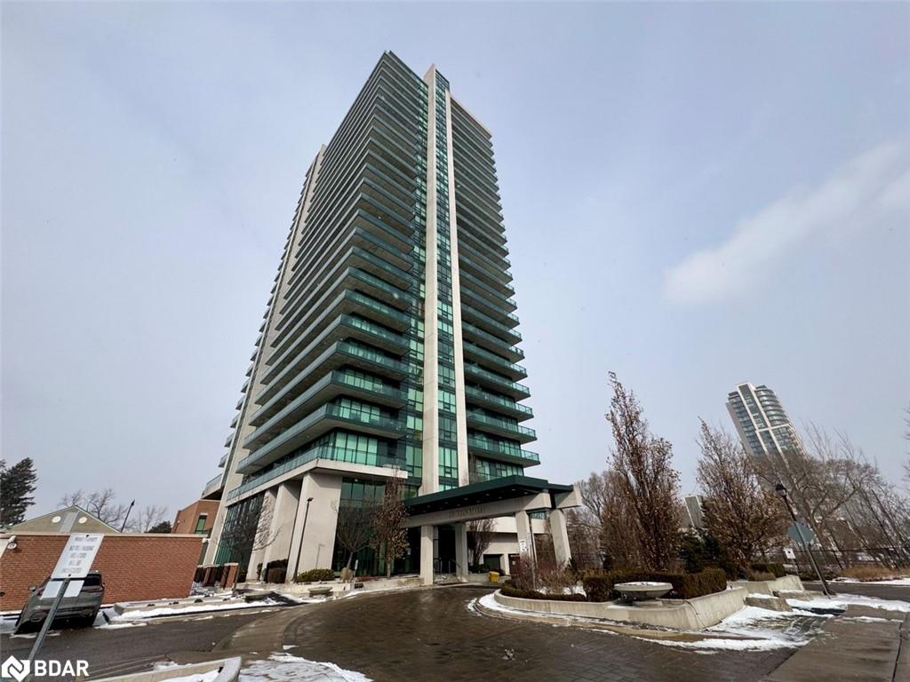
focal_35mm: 14
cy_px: 341
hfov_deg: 102.1
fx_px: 368
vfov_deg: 85.7
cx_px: 455
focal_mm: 2.22
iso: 50
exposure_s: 1/2985
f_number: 2.2
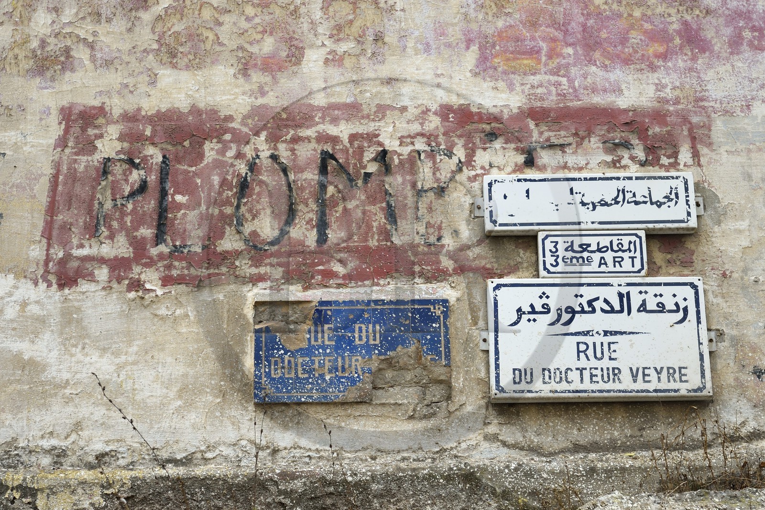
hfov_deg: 28.8
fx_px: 1487
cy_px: 255
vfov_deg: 19.4
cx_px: 382
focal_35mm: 70
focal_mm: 70
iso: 200
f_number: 9
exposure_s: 1/250
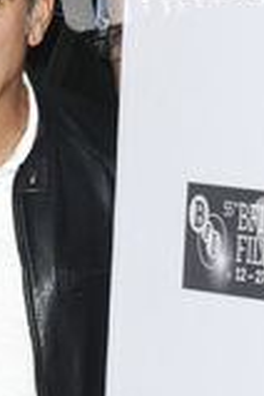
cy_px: 346
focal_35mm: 324
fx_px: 3564
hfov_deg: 4.2
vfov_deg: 6.3
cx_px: -44
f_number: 5.6
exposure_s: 1/200
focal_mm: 86
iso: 320
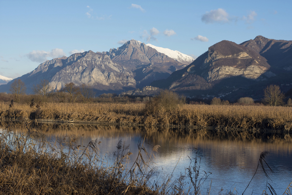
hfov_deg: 27.0
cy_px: 98
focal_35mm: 75
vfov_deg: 18.2
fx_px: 608
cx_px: 146
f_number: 8
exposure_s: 1/400
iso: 100
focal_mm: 50
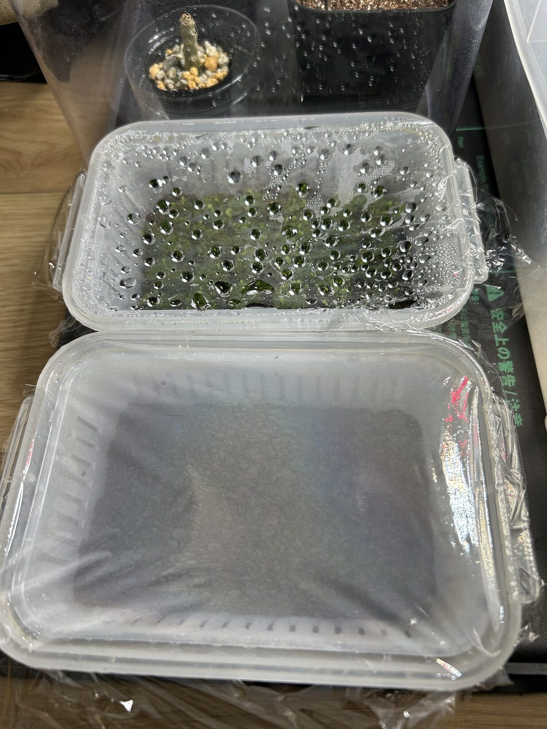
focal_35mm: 26
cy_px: 364
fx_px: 548
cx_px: 274
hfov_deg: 53.1
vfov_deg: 67.3
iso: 50
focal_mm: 5.7
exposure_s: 1/769
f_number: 1.5
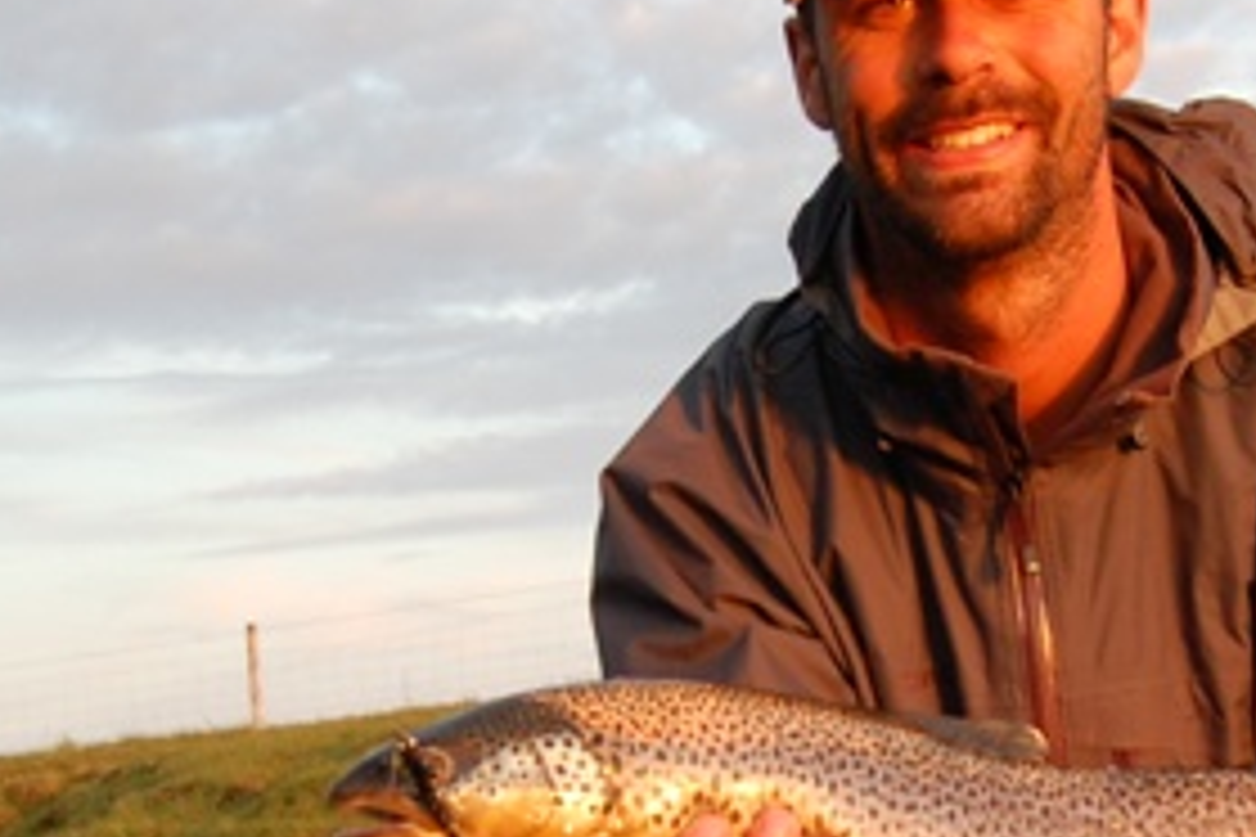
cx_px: 738
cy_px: 857
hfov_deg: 23.1
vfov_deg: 15.2
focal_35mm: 88
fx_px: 3070
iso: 400
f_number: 5.6
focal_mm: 18
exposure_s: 1/125
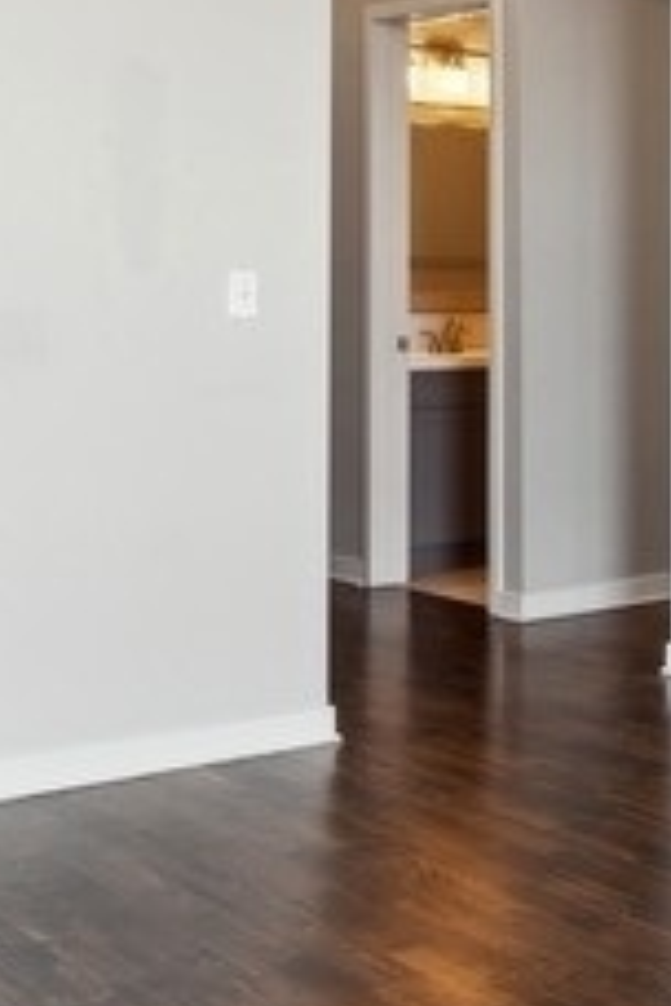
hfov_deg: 17.4
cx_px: 1121
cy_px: 278
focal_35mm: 67
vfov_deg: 29.7
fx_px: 1873
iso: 320
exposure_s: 1/40
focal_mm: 17
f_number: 8
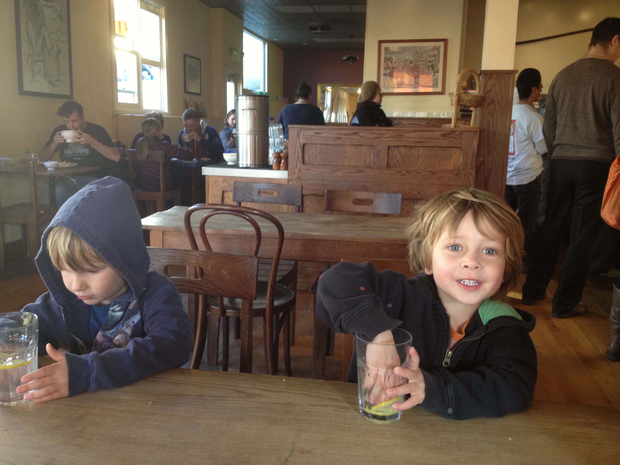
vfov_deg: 40.7
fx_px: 627
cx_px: 310
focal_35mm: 35
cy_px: 232
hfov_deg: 52.6
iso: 100
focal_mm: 4.28
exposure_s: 1/20
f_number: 2.4
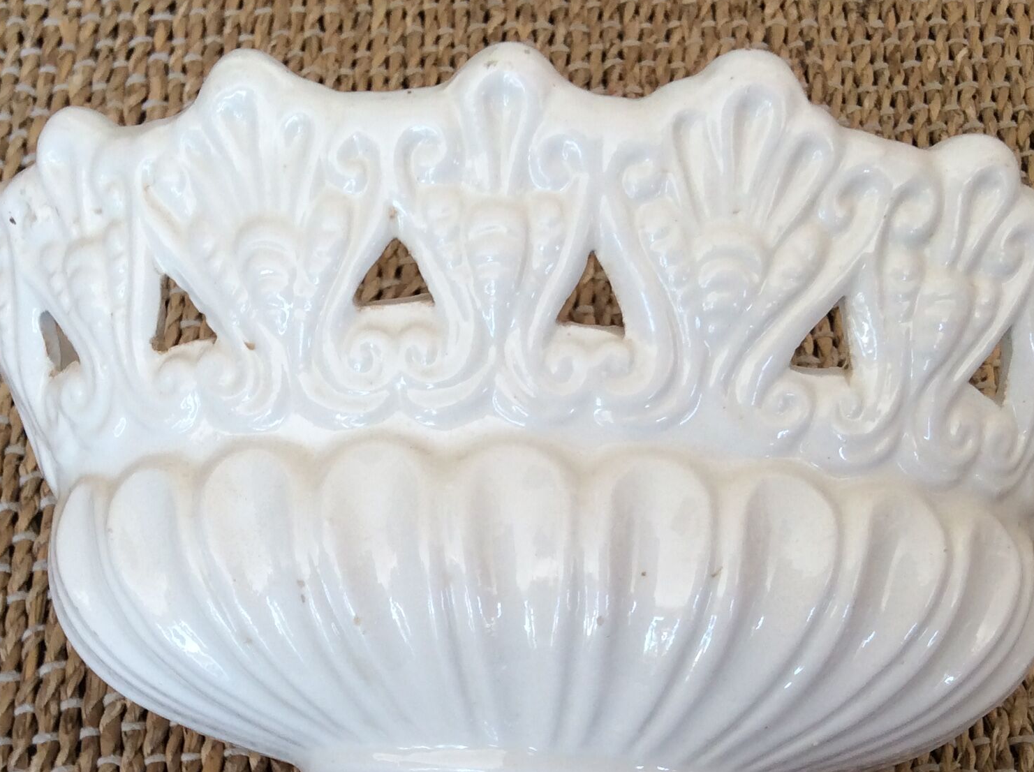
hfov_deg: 34.3
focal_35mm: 56
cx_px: 415
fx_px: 1670
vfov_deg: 25.7
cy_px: 591
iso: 40
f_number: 2.4
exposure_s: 1/33
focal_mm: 3.3
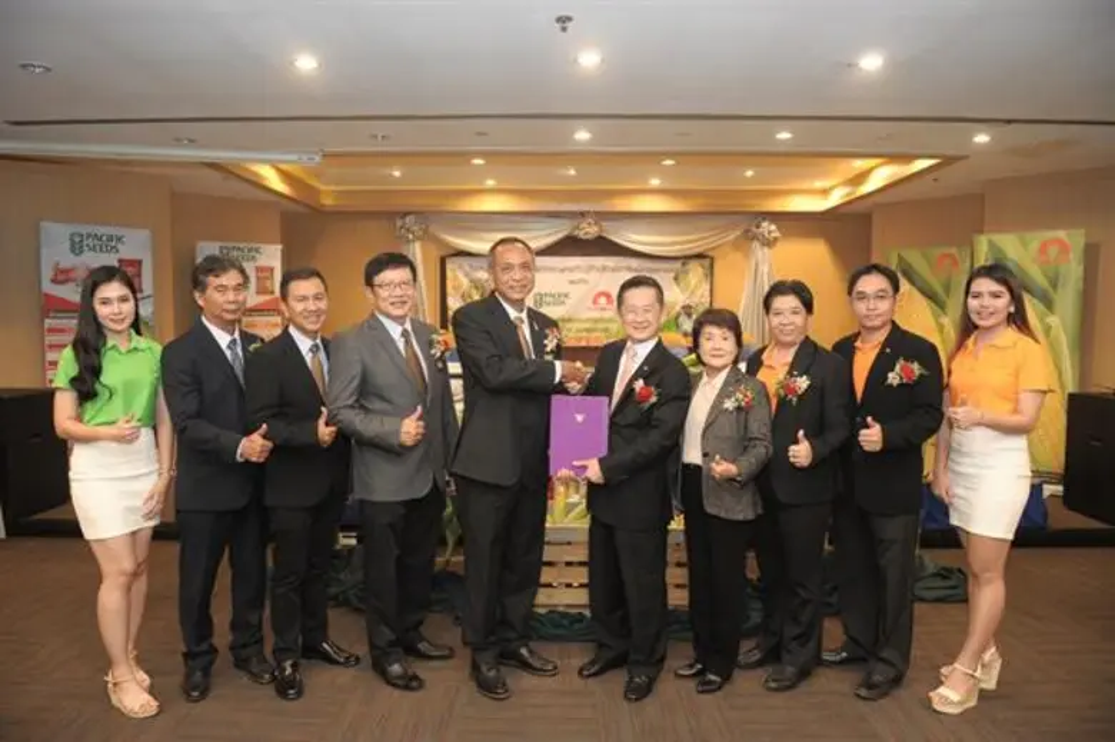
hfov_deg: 73.8
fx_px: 743
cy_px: 371
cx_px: 558
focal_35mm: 24
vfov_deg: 53.1
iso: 2000
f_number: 4
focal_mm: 24
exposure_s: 1/60
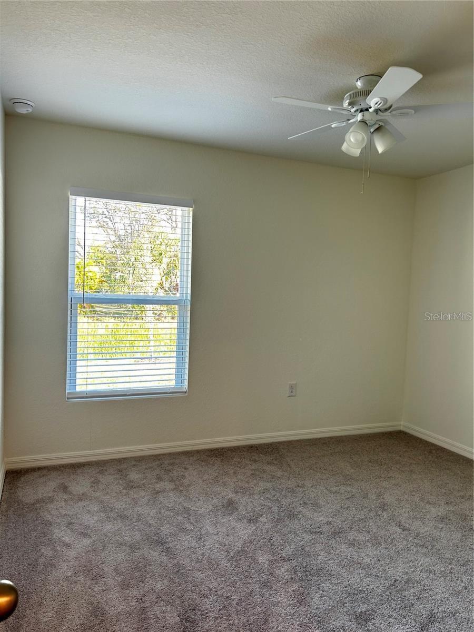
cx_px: 237
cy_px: 316
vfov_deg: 67.3
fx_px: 475
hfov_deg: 53.1
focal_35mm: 26
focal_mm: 5.7
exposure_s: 1/60
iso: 80
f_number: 1.5
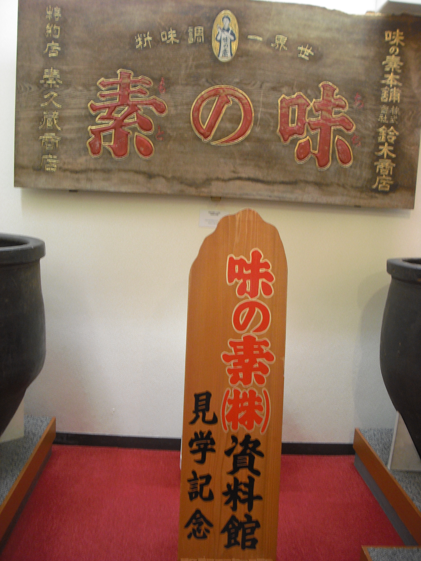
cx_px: 210
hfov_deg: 37.7
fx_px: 616
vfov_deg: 49.0
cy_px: 280
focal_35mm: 38
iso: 200
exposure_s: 1/8
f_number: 2.8
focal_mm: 6.2
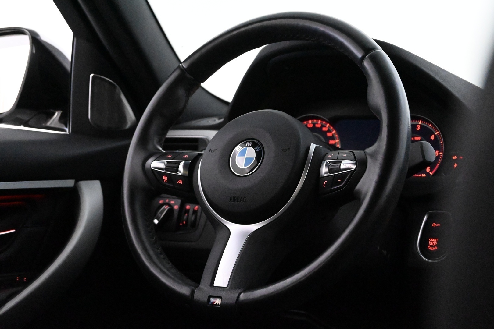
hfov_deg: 29.9
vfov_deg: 20.2
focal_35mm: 68
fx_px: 926
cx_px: 247
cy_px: 164
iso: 14400
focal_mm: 45
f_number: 6
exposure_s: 1/80
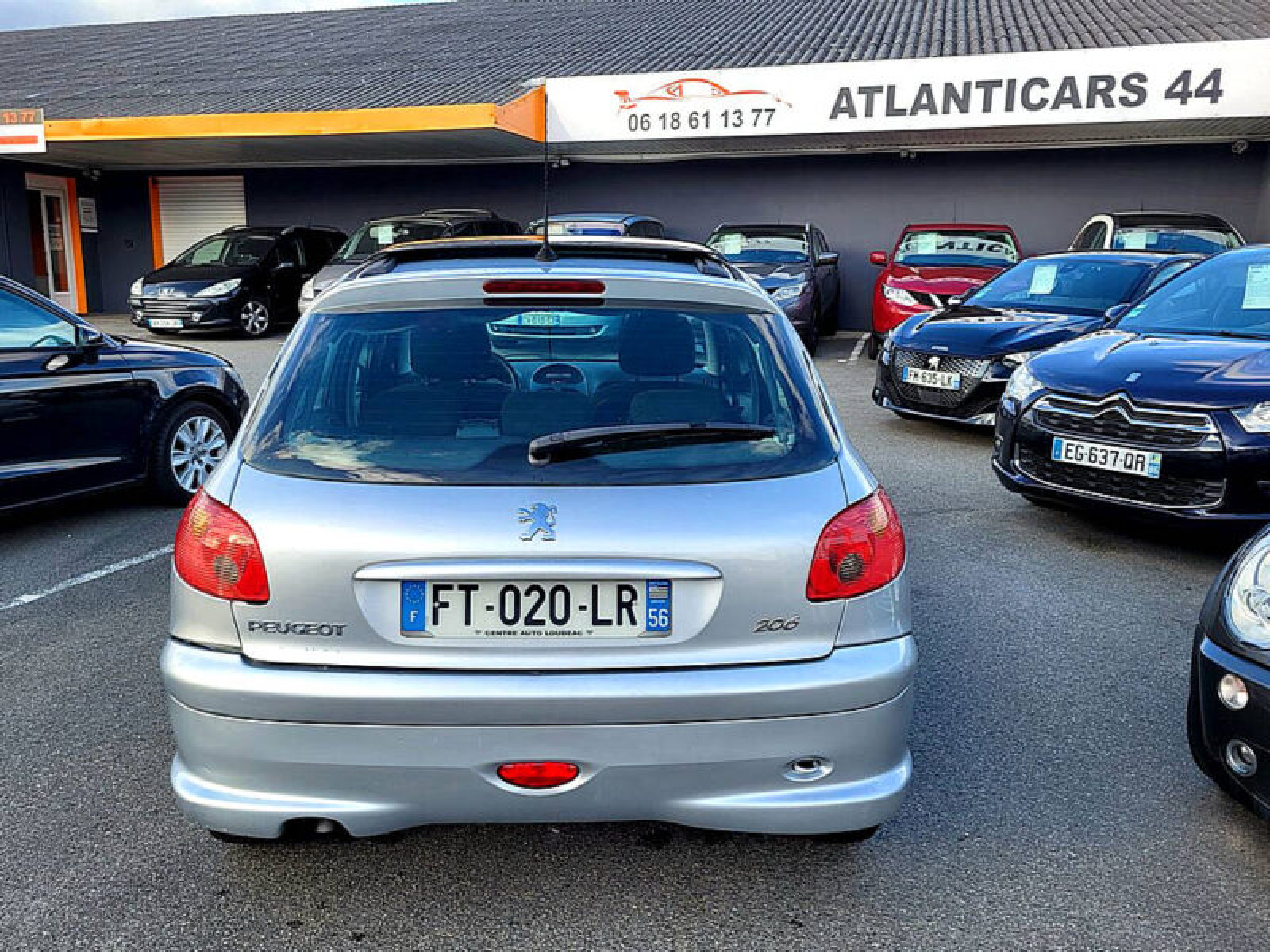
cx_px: 635
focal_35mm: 26
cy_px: 476
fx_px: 954
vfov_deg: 53.1
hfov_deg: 67.3
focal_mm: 5.4
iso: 40
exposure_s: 1/435
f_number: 1.8
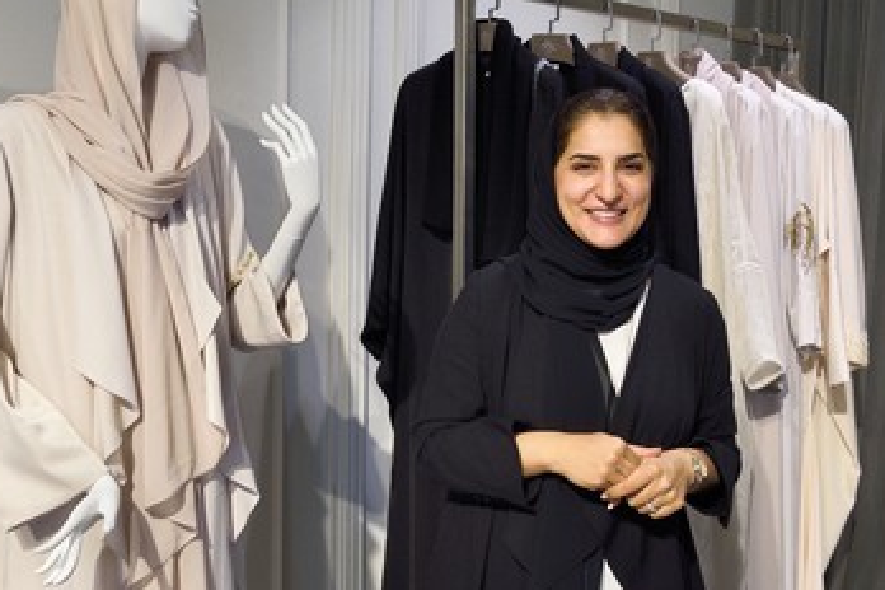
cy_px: 264
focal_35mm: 41
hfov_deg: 47.4
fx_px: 1008
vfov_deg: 32.6
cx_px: 415
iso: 1600
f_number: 10
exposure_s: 1/80
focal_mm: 34
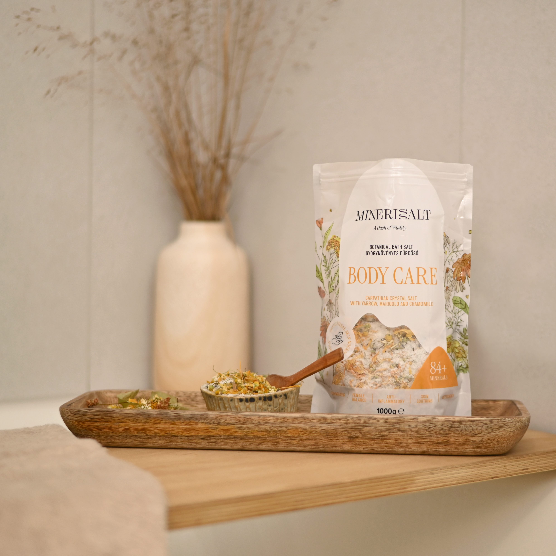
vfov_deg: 26.9
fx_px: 1163
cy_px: 279
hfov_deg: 26.8
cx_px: 343
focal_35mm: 64
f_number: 1.8
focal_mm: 50
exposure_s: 1/160
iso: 640
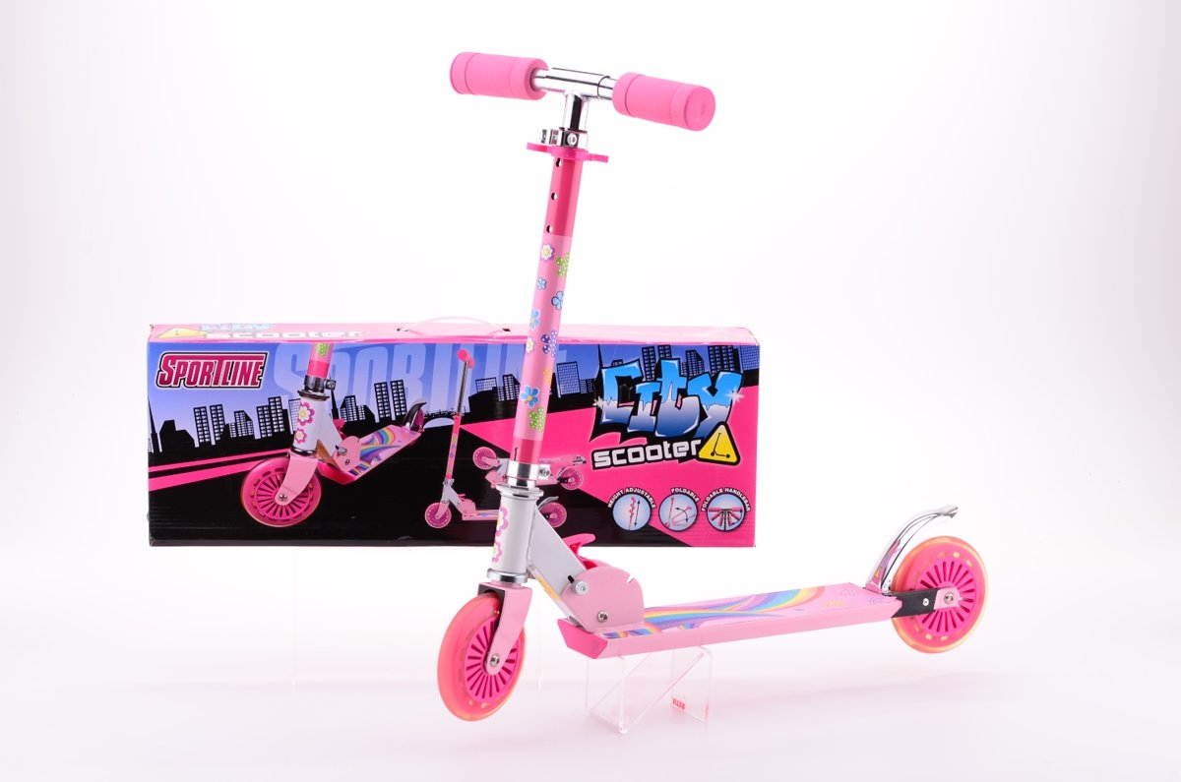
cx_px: 590
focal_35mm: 90
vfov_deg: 15.1
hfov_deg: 22.7
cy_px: 391
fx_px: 2947
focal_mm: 60
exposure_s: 1/125
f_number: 11
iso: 100
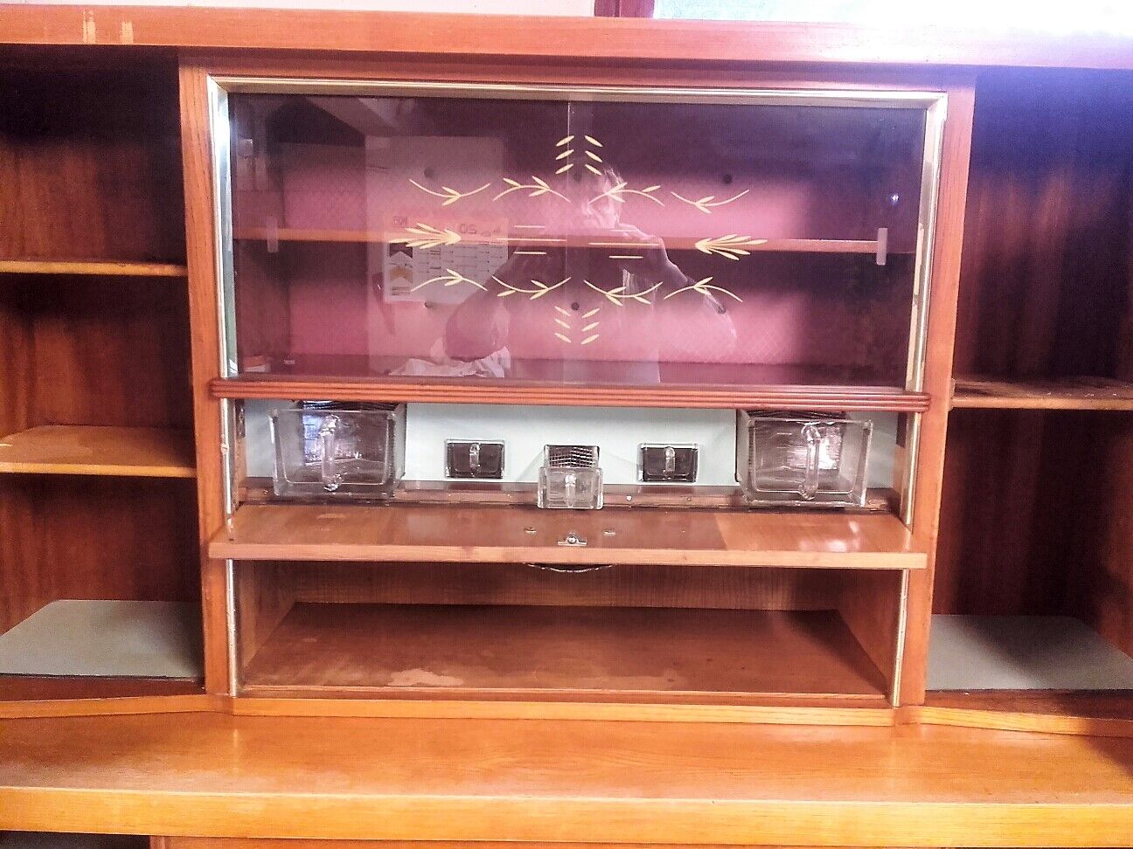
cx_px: 566
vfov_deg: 45.4
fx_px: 1015
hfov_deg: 58.4
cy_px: 424
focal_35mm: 31
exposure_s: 1/8
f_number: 2.2
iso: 170
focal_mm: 3.31
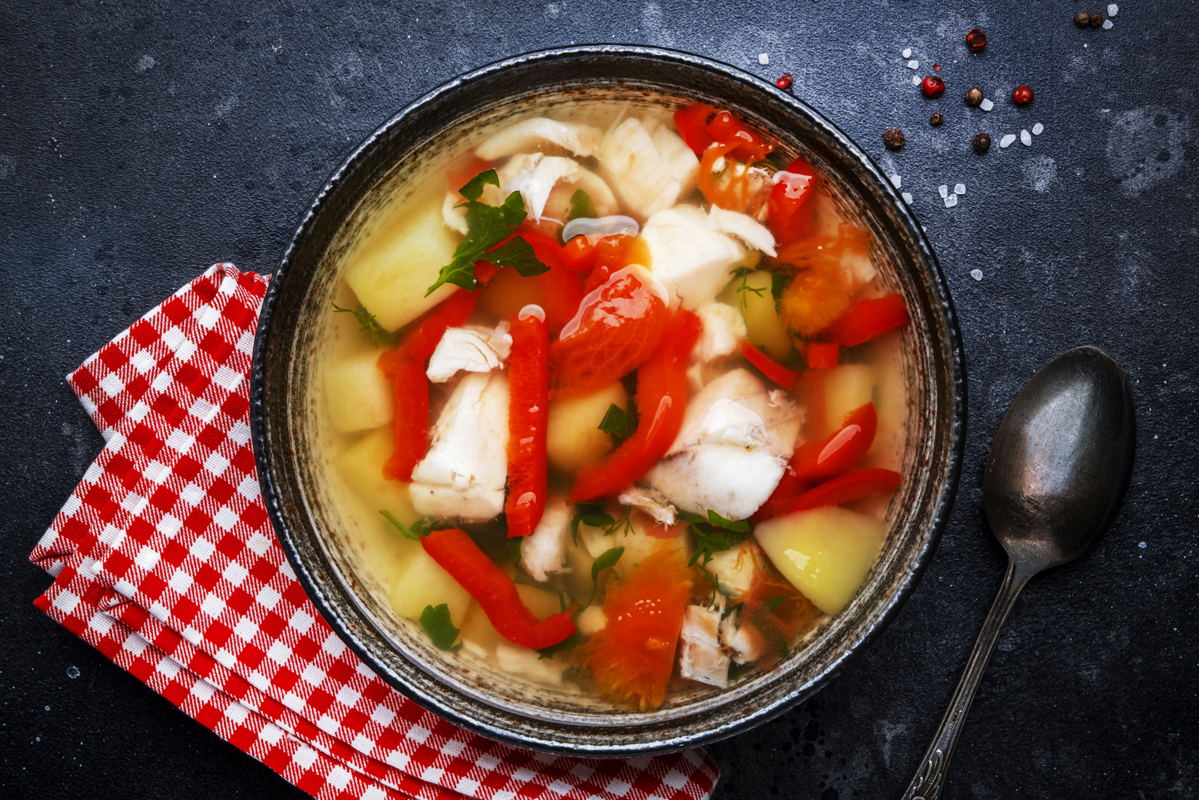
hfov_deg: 20.2
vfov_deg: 13.6
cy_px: 400
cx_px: 600
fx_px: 3364
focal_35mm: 101
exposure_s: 1/160
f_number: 11
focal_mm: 67.5
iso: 80
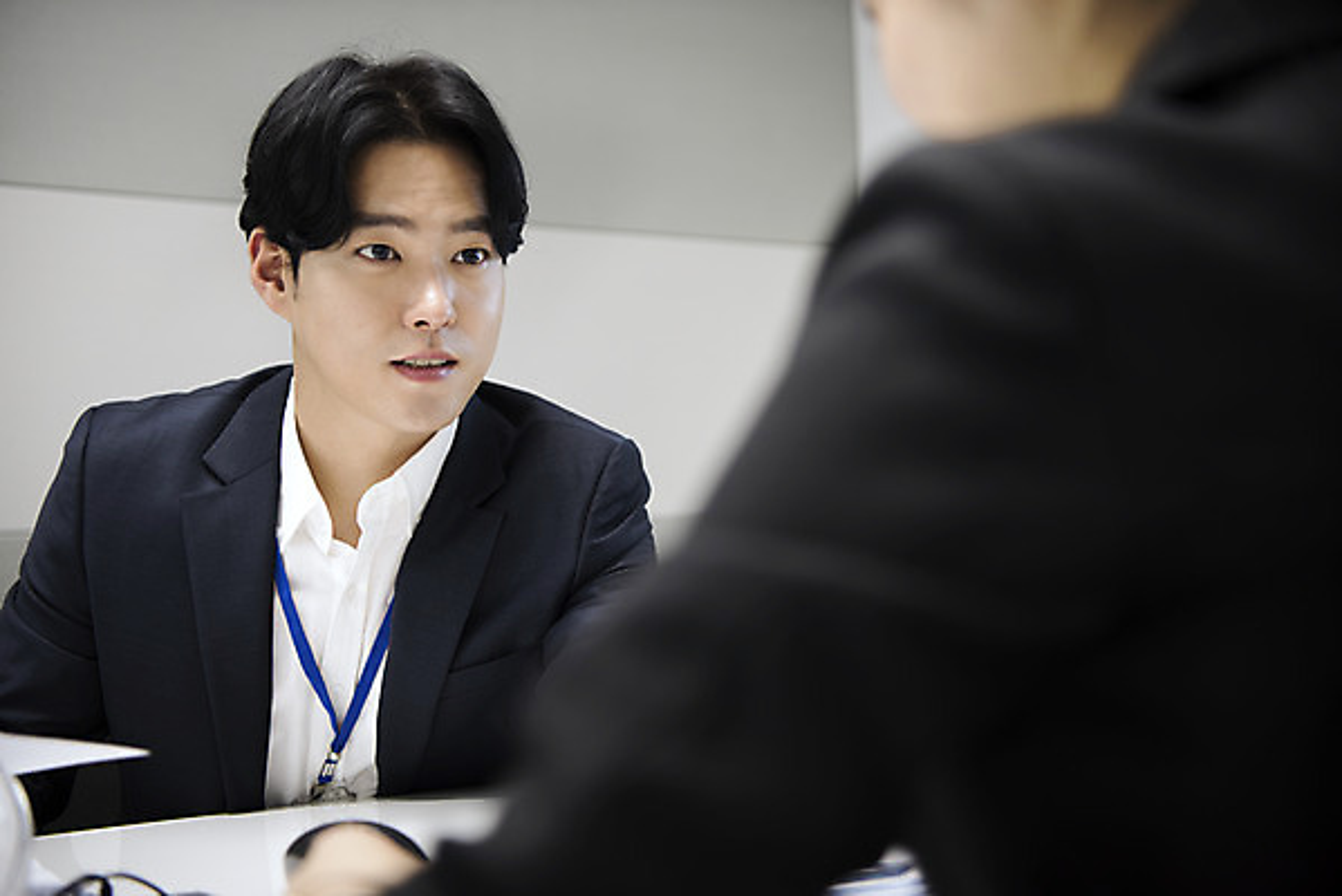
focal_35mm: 50
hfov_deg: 39.6
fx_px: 1865
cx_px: 671
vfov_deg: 27.0
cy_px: 448
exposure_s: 1/40
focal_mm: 50
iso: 1000
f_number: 2.8
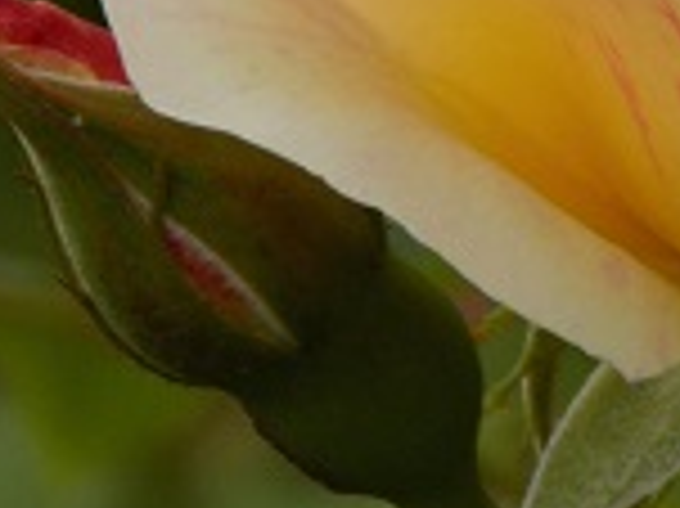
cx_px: 874
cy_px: -288
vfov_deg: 1.5
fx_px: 19786
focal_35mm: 1008
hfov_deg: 2.0
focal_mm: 56.4
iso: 80
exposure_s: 1/160
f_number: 5.9
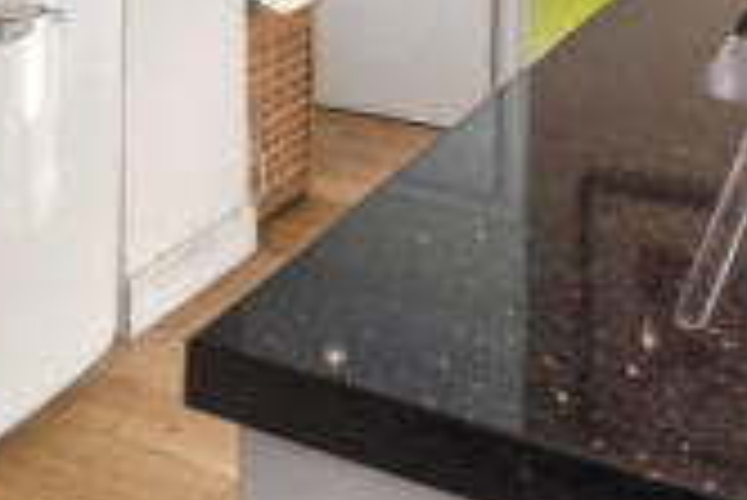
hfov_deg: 29.3
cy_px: -214
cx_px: -34
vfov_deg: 19.3
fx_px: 1308
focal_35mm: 63
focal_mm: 16
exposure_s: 1.3
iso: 320
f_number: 8
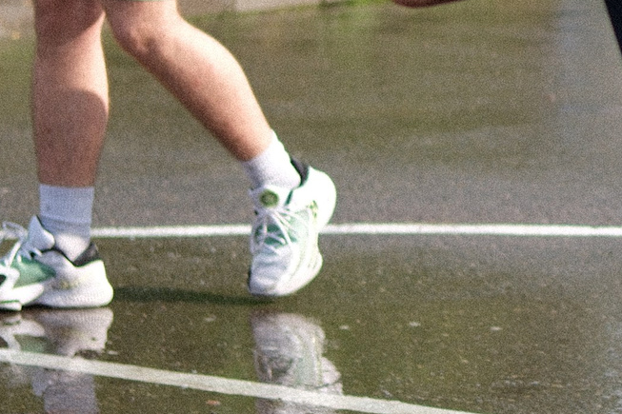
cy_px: -93
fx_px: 5078
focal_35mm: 294
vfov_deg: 4.7
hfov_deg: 6.9
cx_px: 823
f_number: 2
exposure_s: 1/1800
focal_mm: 50
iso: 125
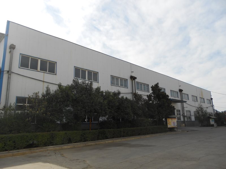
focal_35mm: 26
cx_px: 113
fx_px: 170
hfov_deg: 67.3
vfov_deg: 53.1
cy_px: 84
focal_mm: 4.6
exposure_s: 1/1000
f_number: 3.2
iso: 80
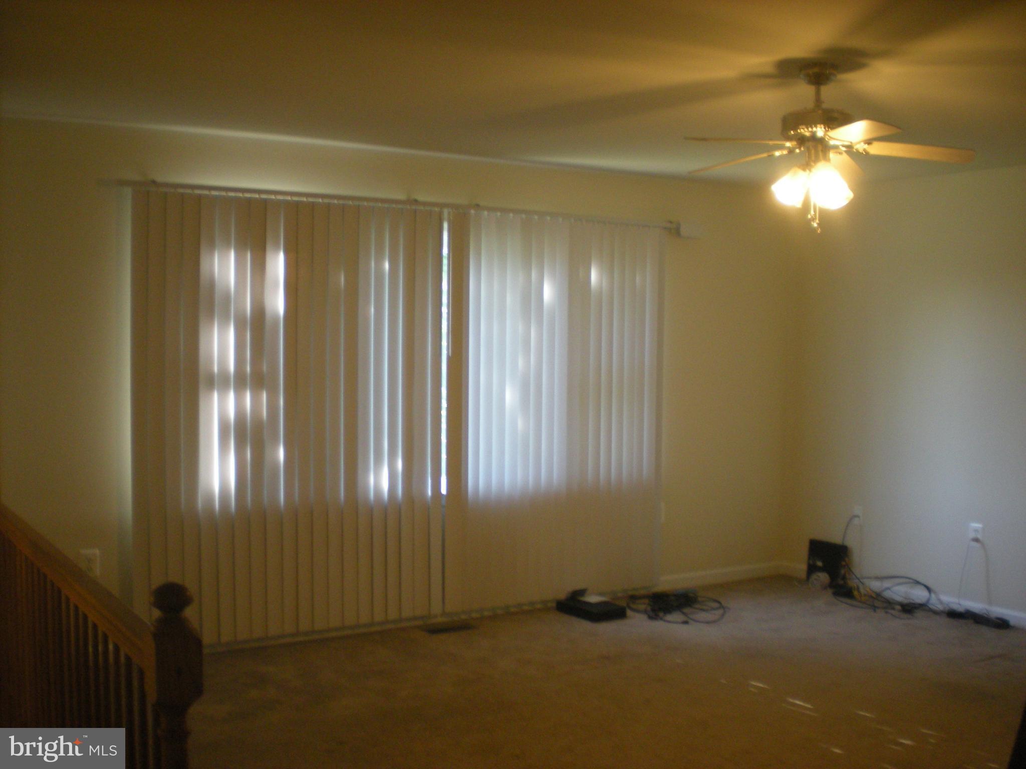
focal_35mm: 38
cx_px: 513
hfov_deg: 49.0
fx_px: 1126
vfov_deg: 37.7
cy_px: 384
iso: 200
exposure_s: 1/39.4
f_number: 3.1
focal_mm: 6.3
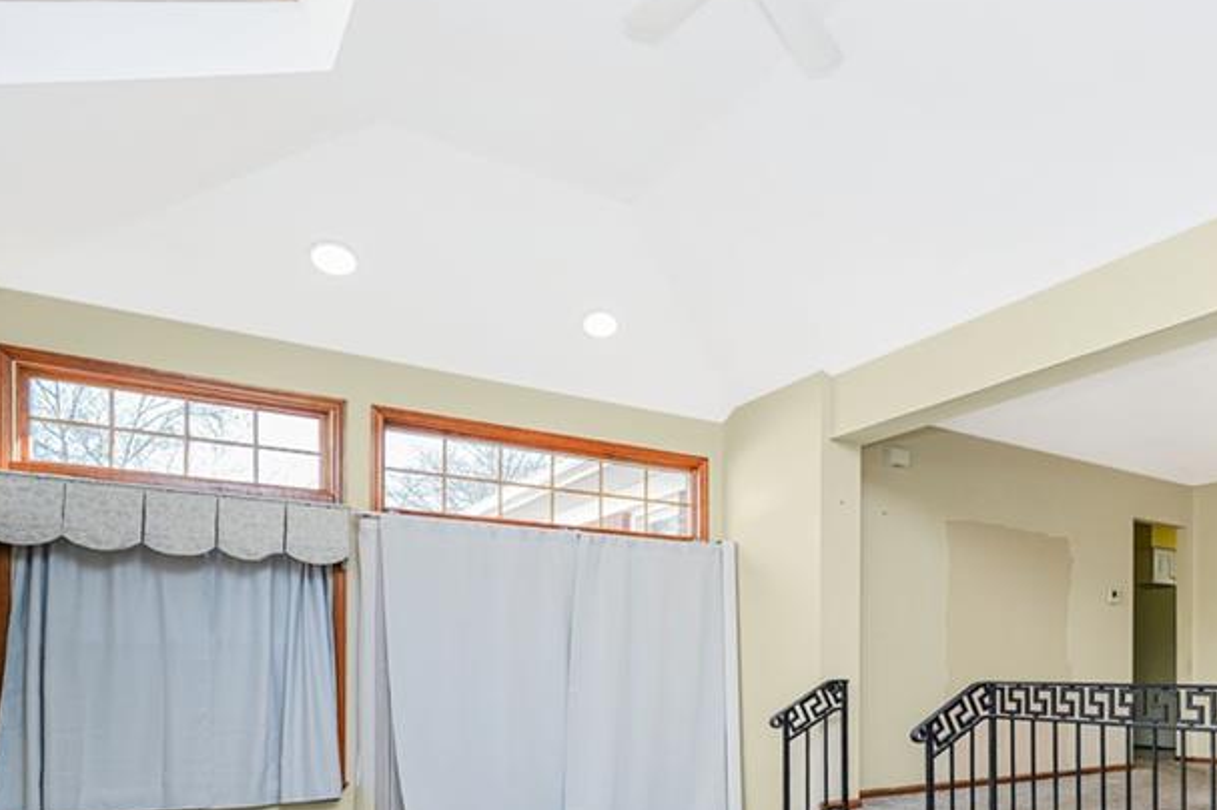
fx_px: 912
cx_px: 952
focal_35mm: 27
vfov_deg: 45.3
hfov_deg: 62.4
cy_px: 654
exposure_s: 1/40
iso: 50
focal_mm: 16
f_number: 4.5
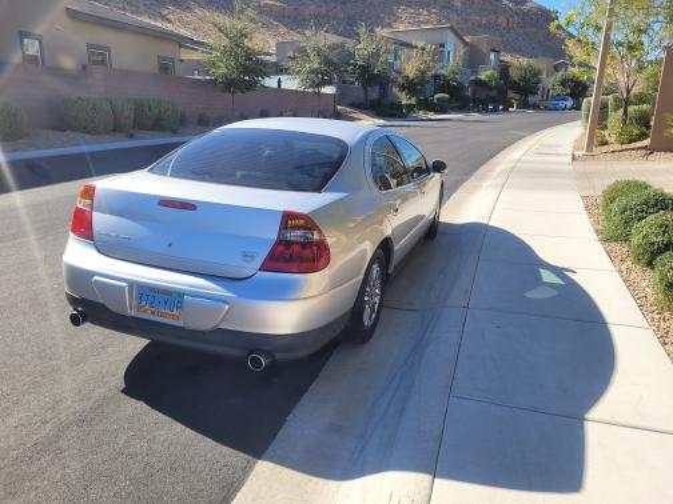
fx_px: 505
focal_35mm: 26
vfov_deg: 53.1
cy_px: 252
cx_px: 336
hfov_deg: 67.3
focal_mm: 5.4
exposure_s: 1/1297
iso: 40
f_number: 1.8
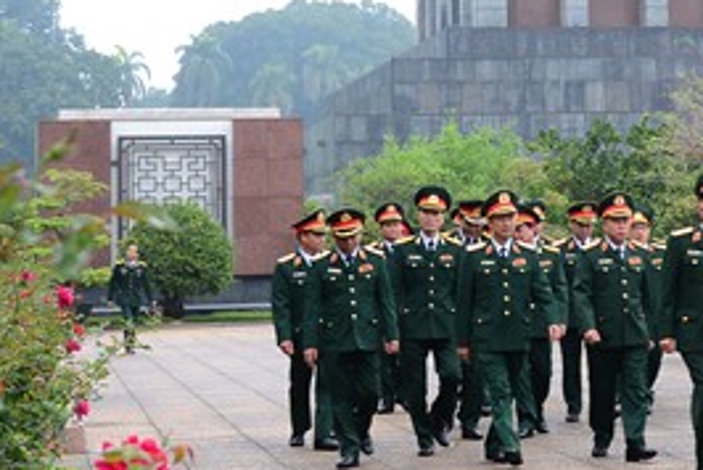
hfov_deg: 21.1
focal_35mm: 90
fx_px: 1759
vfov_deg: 15.1
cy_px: 48
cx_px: 842
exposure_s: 1/125
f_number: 5.6
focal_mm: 32
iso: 500
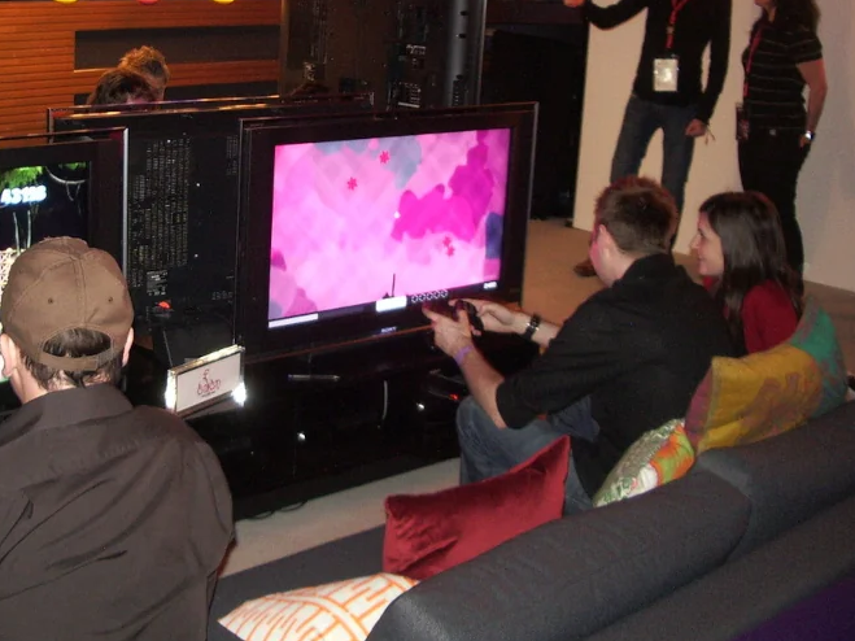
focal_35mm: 51
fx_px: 1259
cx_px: 245
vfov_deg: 28.3
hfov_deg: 36.9
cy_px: 202
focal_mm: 5.8
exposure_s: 1/15
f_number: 2.6
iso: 200
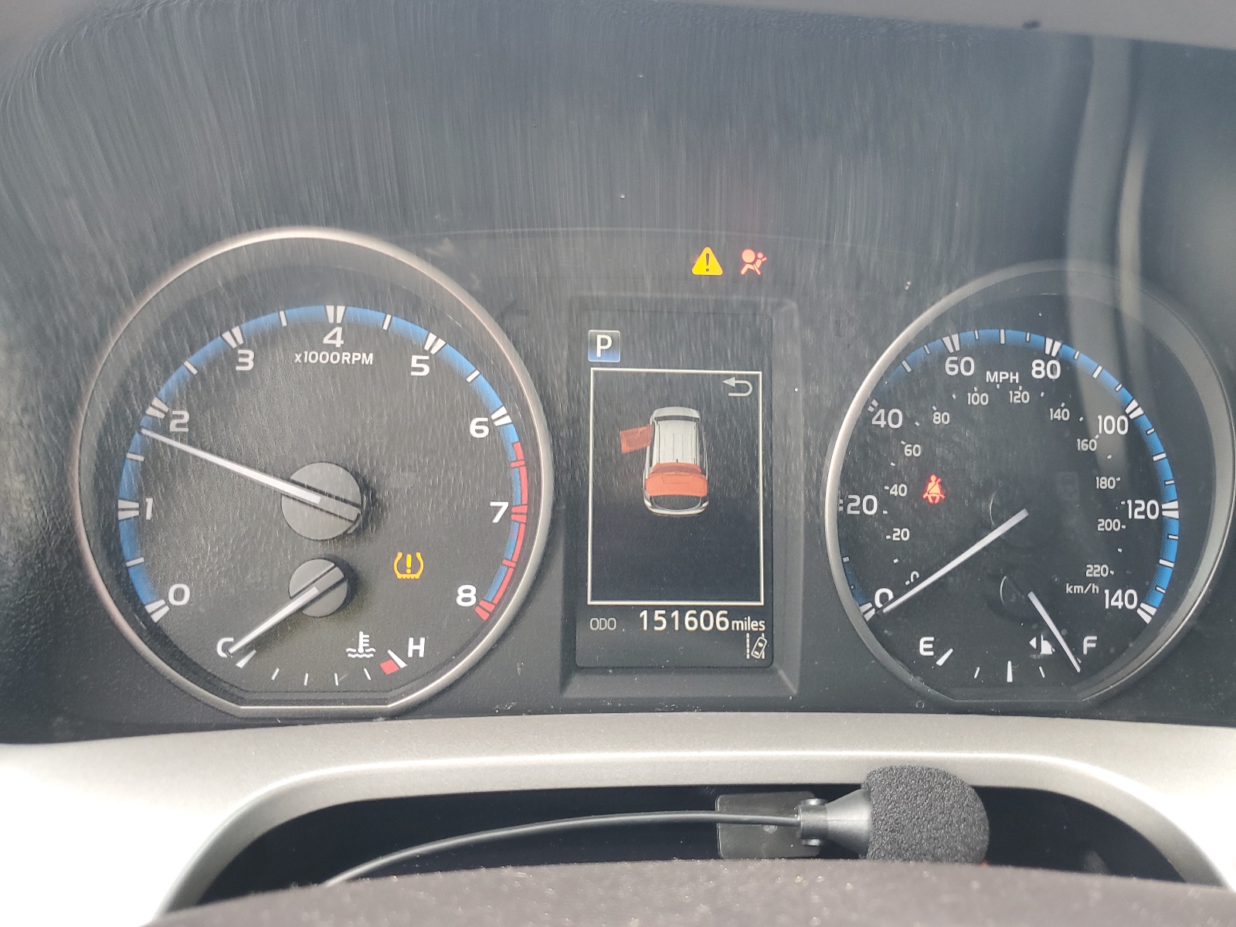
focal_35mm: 26
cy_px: 464
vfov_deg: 53.1
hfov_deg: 67.3
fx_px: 928
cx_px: 618
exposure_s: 1/60.2
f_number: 1.5
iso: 64
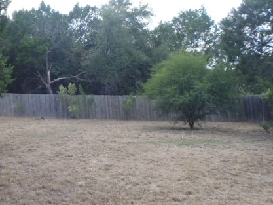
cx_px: 75
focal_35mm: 43
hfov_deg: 42.7
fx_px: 339
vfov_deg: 33.6
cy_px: 90
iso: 125
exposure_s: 1/250
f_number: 3.9
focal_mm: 5
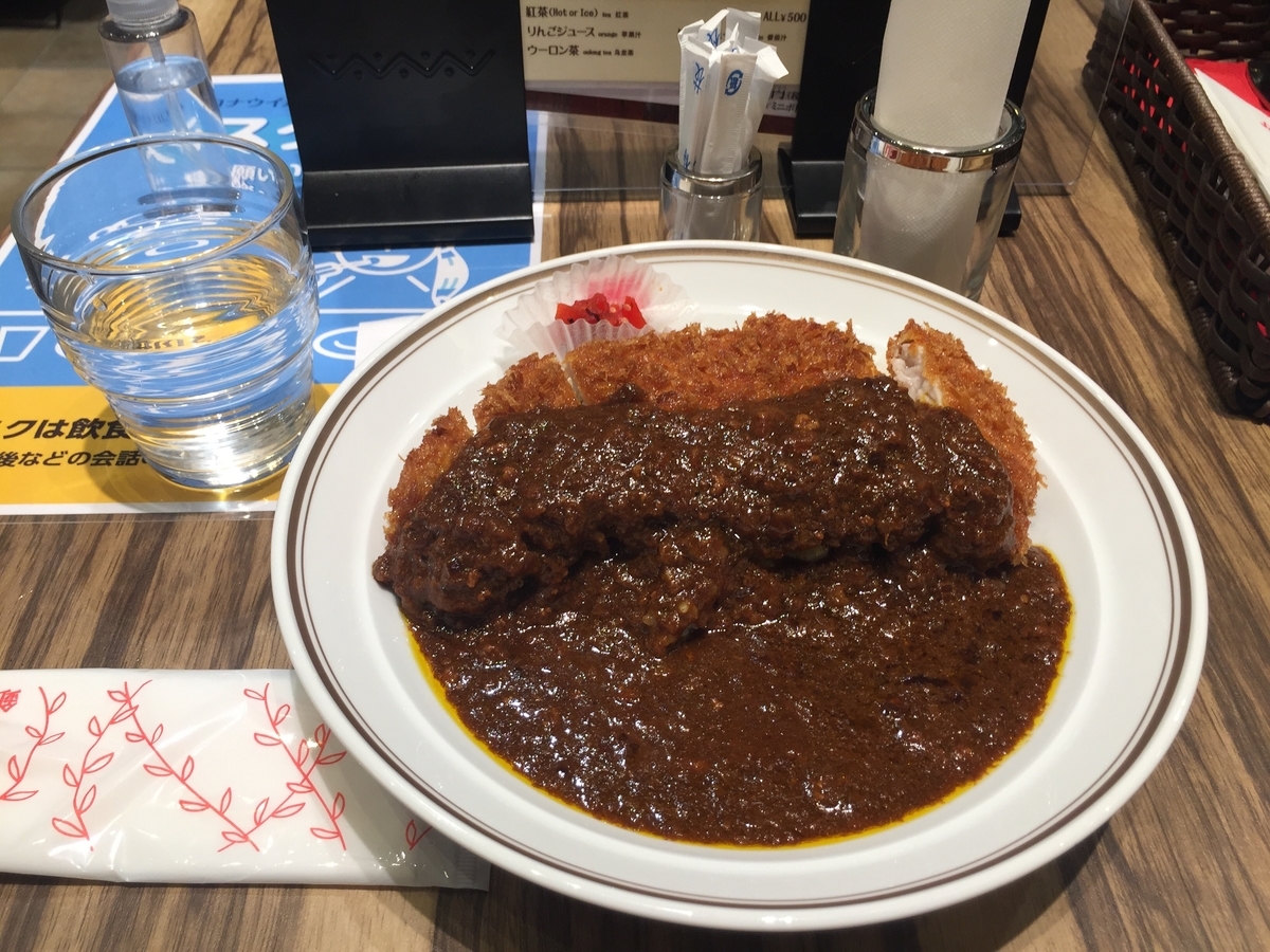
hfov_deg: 61.7
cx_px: 635
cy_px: 476
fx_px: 1064
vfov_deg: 48.2
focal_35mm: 29
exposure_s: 1/60
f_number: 2.2
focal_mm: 4.15
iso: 40
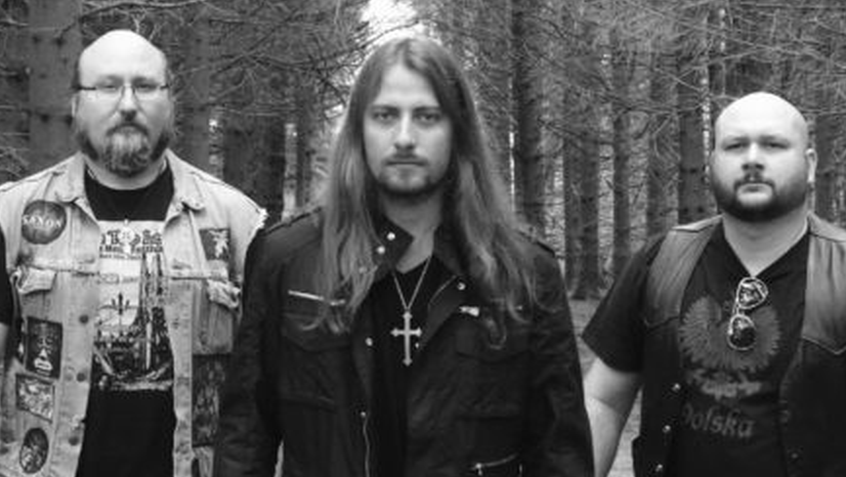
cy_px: 238
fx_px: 830
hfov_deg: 54.0
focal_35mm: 37
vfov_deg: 32.0
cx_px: 430
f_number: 7.1
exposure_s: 1/50
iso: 3200
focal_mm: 34
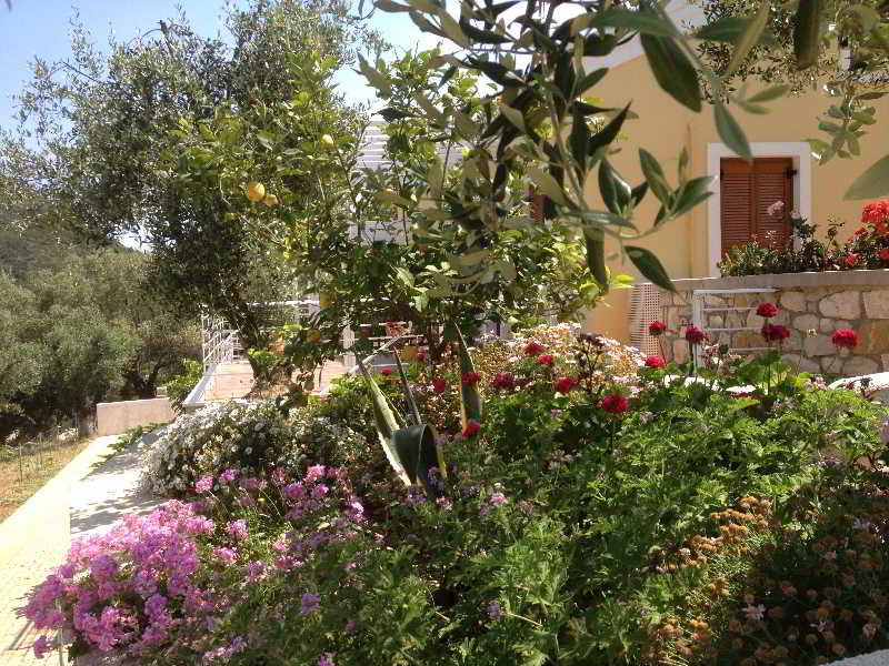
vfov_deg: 40.7
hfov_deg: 52.6
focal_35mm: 35
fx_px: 899
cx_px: 444
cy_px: 333
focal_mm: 4.28
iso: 50
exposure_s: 1/849
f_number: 2.4
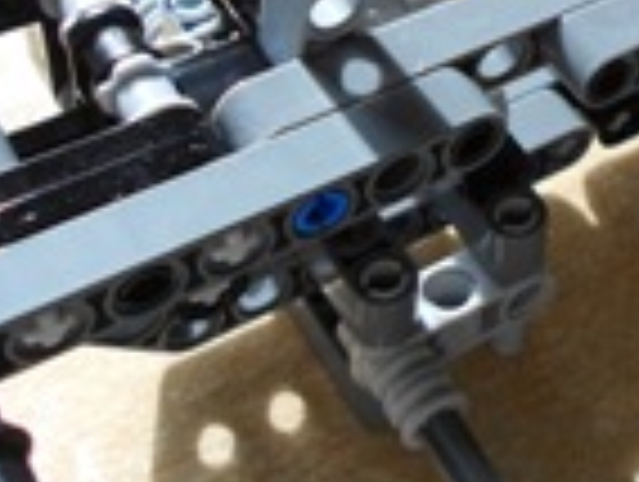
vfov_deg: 17.0
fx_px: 1516
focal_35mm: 82
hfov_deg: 21.9
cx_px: 778
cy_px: -140
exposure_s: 1/30
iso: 100
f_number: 3.2
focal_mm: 4.6
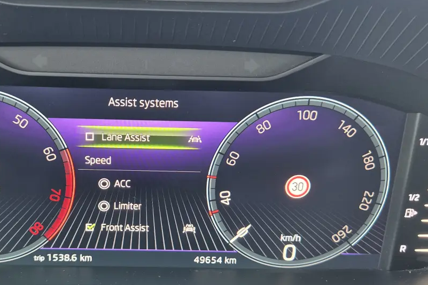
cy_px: 173
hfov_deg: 44.7
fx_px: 511
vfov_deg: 31.1
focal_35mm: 43
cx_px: 138
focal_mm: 5.4
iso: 320
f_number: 1.8
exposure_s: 1/42
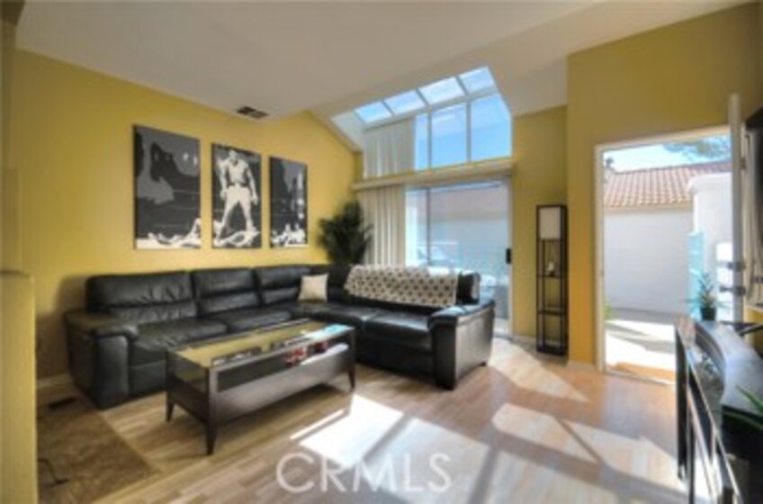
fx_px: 317
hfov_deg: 100.6
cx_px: 382
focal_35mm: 15
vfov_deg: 77.0
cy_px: 252
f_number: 6.3
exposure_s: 1/60
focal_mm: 10
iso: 100
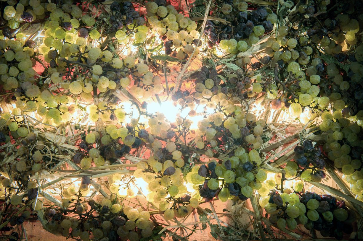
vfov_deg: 28.6
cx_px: 187
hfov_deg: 41.9
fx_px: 474
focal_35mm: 47
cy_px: 118
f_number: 16
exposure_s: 1/250
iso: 400
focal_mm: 45
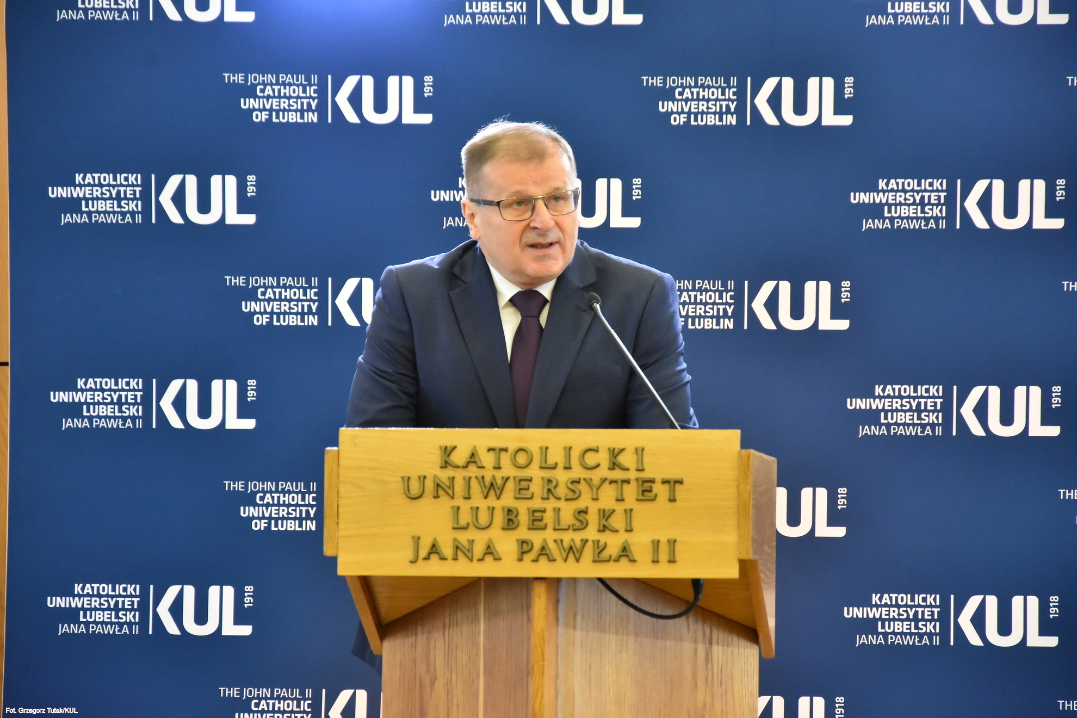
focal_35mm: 158
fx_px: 4712
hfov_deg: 13.0
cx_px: 538
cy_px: 359
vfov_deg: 8.7
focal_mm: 105
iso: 2000
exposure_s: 1/125
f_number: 5.6
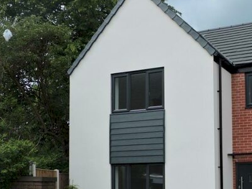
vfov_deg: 25.1
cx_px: 190
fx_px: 415
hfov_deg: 33.1
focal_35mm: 57
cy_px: 162
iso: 100
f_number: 3.2
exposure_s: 1/640
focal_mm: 5.9
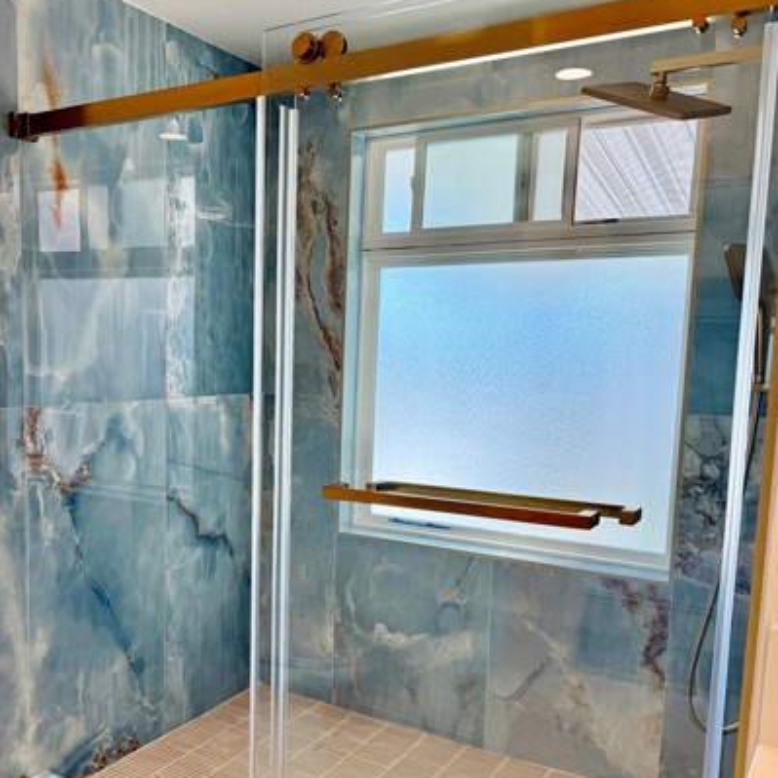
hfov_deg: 47.5
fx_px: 865
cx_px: 248
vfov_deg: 48.2
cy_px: 454
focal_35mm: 34
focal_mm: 6.76
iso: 100
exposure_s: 1/379
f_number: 1.78
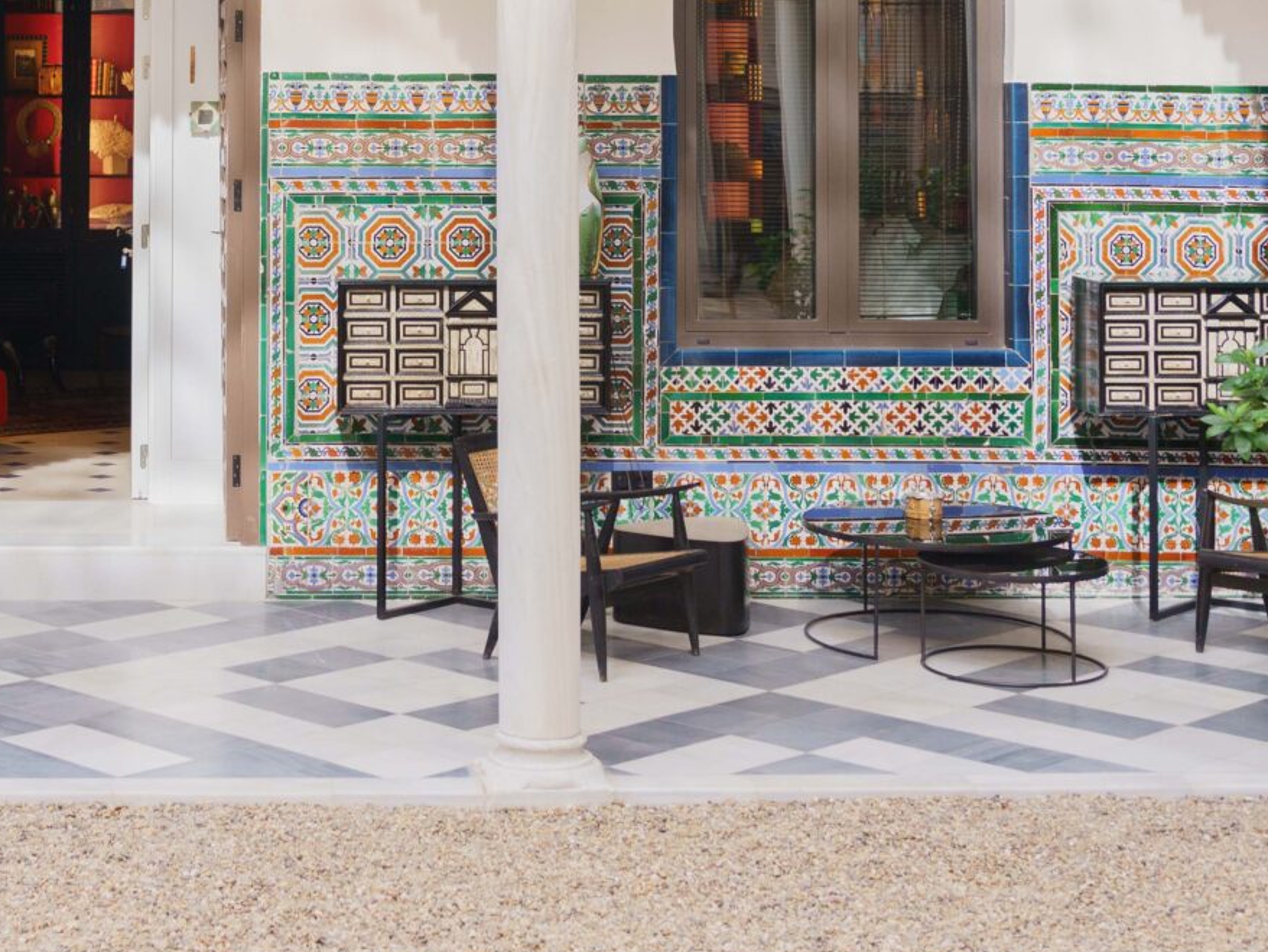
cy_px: -11
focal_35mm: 74
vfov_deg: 19.3
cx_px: 256
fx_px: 2711
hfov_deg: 25.9
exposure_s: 1/125
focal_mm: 33
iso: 500
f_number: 3.5
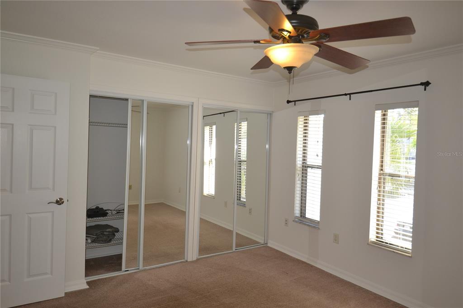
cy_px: 154
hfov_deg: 73.8
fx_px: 309
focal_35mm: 24
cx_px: 232
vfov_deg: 53.1
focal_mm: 16
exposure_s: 1/125
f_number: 4
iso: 400
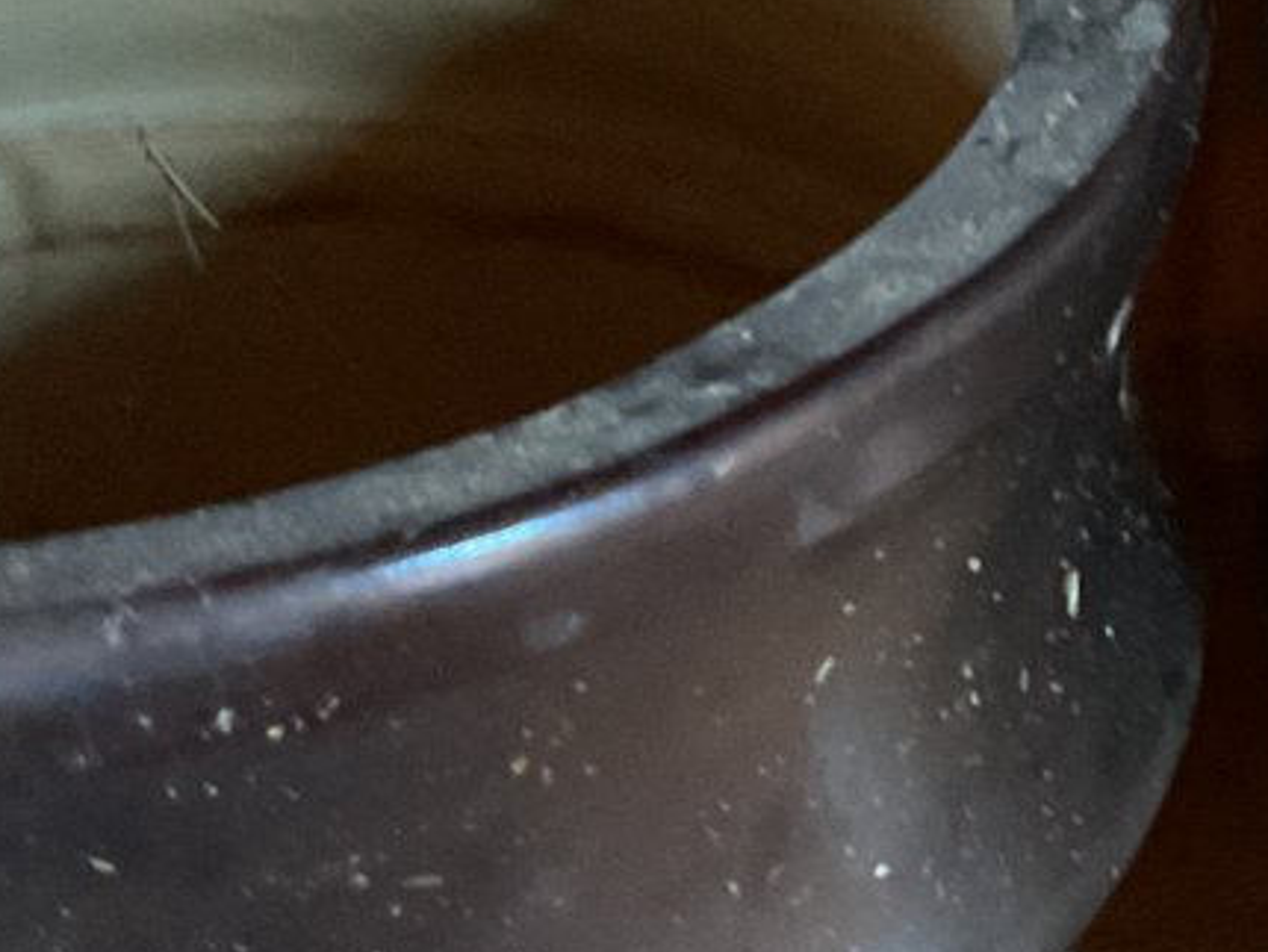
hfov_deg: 18.9
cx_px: 1128
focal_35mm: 102
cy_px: 352
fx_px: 3738
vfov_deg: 14.5
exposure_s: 1/25
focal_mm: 3
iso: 250
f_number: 1.8
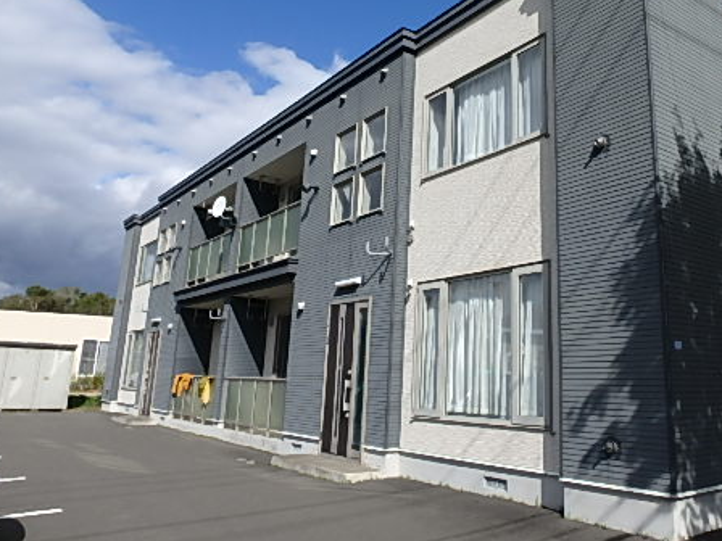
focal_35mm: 30
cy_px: 235
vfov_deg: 46.7
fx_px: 626
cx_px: 479
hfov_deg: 58.7
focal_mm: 3.7
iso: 125
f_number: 6
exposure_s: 1/640
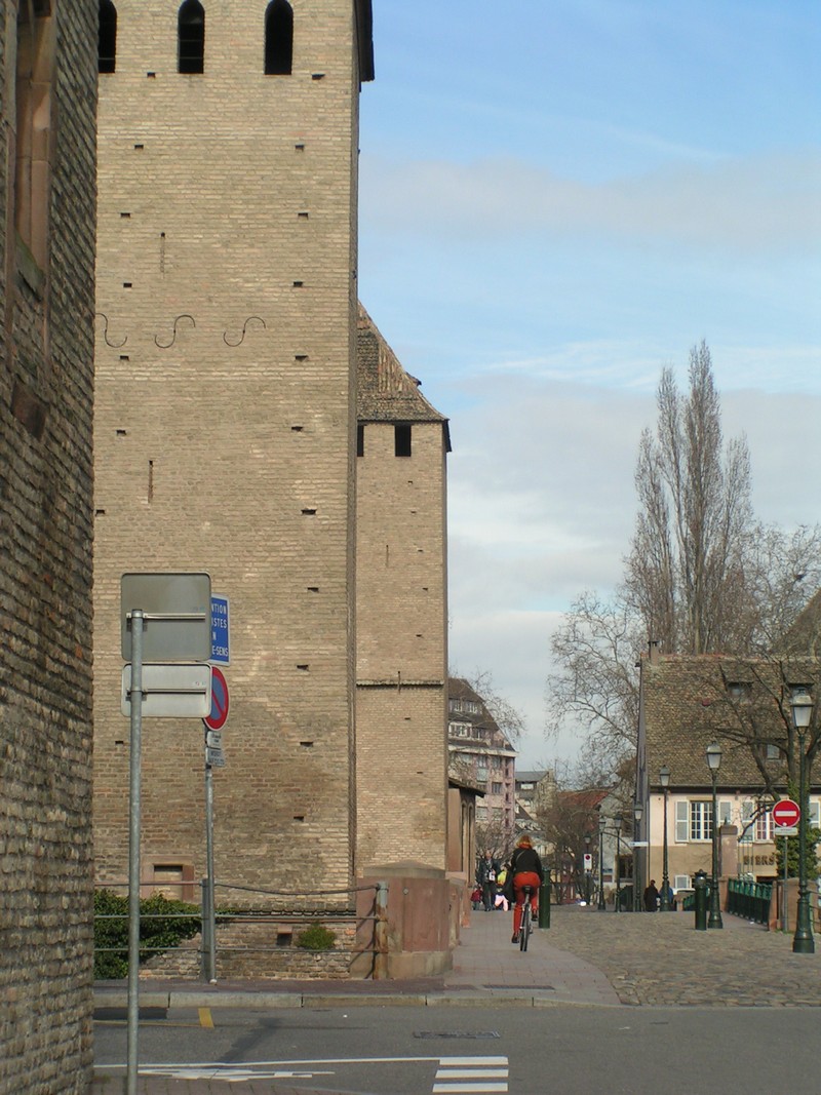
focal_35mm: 91
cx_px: 410
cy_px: 548
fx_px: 2878
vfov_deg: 21.5
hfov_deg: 16.2
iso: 50
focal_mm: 13.9
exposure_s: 1/320
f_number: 5.6
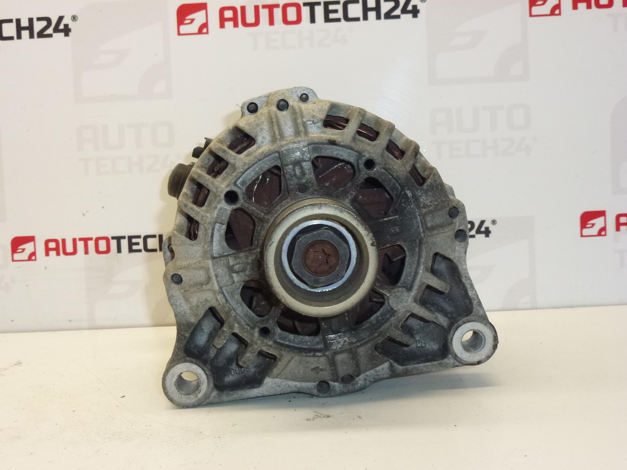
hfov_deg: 42.1
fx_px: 815
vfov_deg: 32.2
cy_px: 235
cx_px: 314
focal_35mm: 45
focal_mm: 8
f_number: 4
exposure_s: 1/125
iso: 400
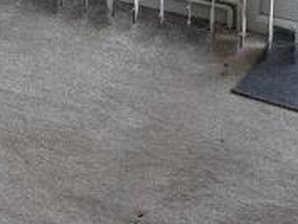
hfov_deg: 13.6
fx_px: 1197
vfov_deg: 9.3
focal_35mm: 139
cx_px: -99
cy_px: -354
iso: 64
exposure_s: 1/153
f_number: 1.78
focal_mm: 6.86
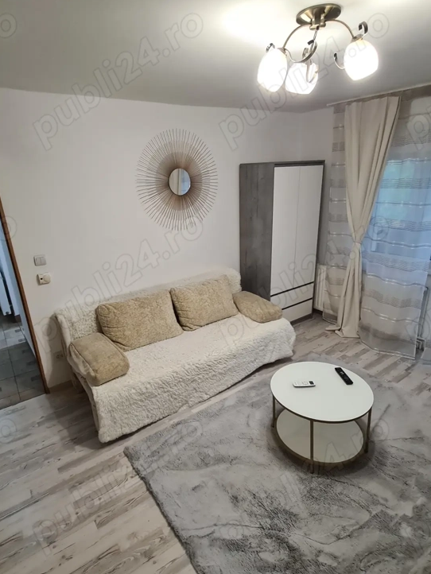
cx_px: 210
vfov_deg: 87.7
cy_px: 293
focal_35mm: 18
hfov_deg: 71.6
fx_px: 299
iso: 320
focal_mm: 2.22
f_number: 2.2
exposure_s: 1/50
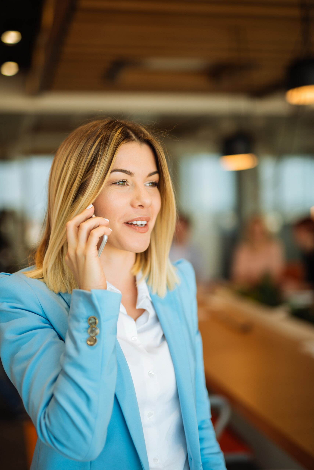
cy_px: 235
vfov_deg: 39.6
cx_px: 157
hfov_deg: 27.0
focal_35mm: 50
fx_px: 653
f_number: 1.6
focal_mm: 50
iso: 200
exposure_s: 1/400
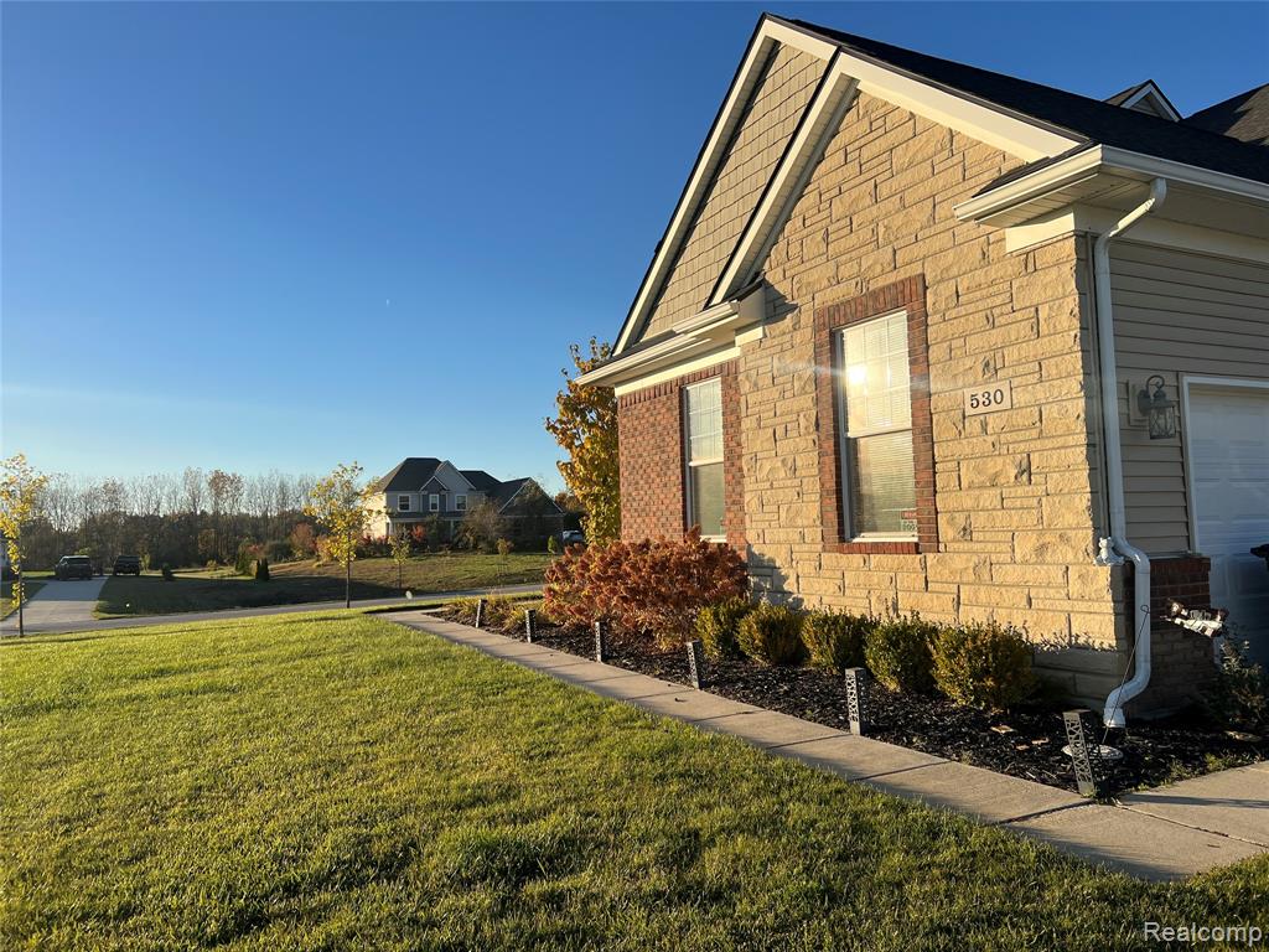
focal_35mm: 26
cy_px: 476
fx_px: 953
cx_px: 634
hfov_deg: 67.3
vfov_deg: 53.1
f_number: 1.5
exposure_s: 1/3460
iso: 50
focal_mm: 5.7
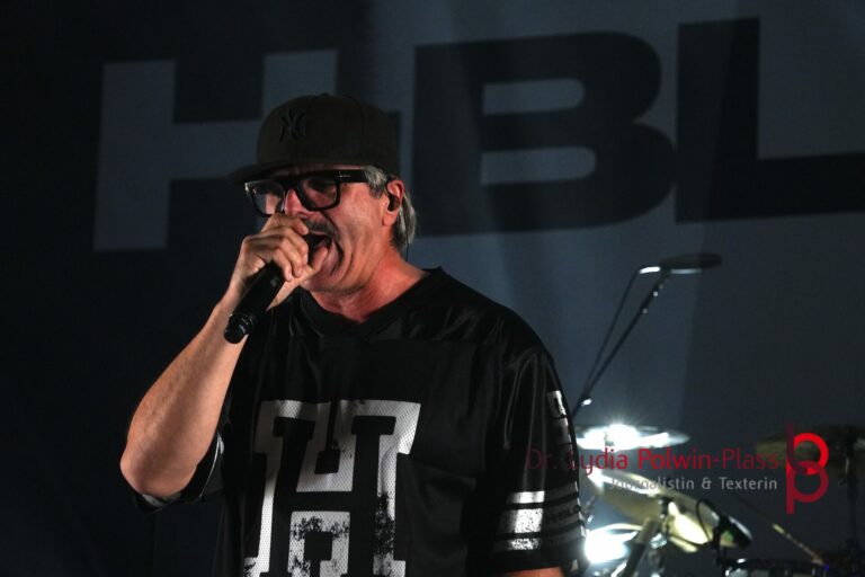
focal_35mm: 104
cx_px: 432
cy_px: 288
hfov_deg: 19.7
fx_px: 2487
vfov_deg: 13.2
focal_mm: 69
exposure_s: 1/160
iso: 2000
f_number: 5
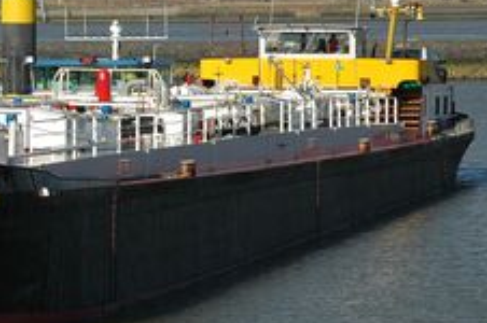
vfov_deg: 5.4
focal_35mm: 256
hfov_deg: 8.0
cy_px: 118
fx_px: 3458
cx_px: -5
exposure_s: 1/400
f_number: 11
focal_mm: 78
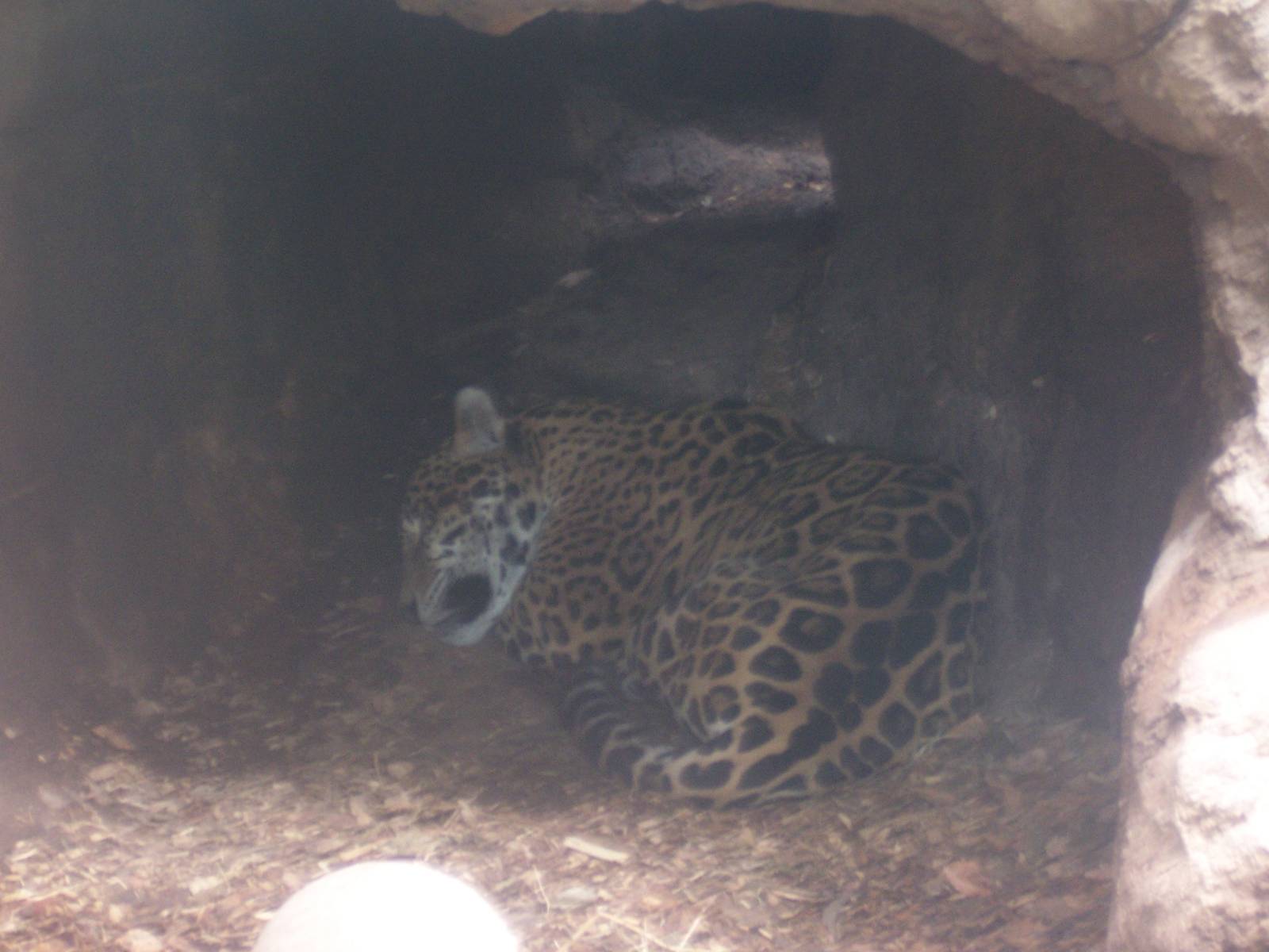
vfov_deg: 11.2
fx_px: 4839
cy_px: 476
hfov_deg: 14.9
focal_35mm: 132
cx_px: 634
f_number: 4.8
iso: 140
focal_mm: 22
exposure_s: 1/8
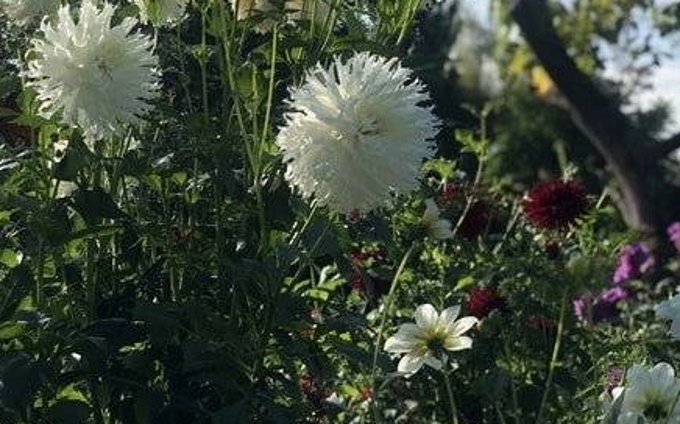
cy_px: 56
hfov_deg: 25.5
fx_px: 1500
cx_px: 251
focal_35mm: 81
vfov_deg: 15.9
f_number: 2.4
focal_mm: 6
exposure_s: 1/906
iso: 16
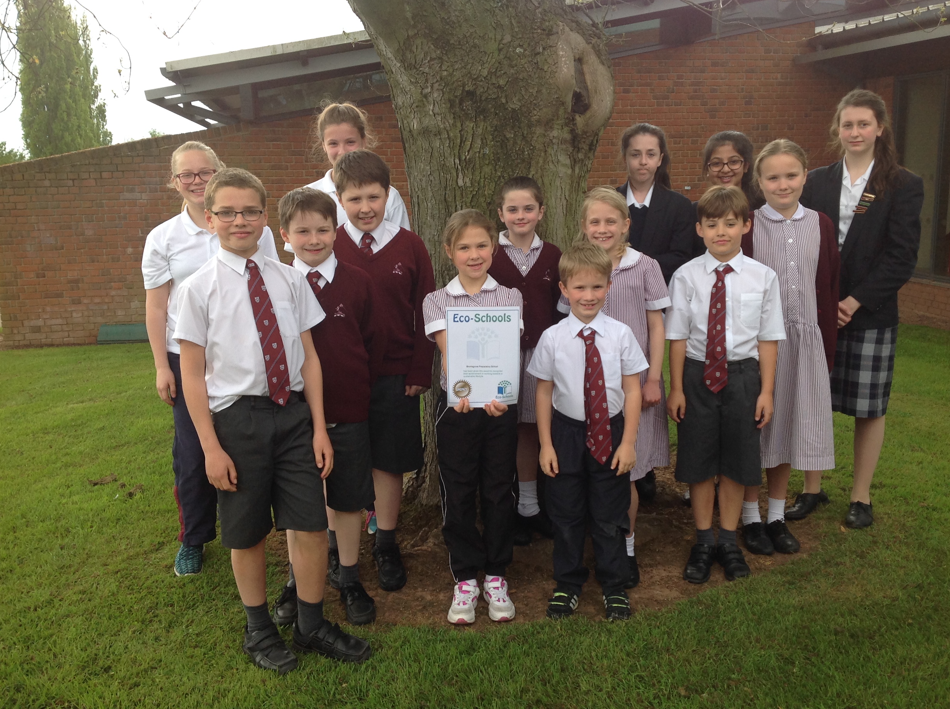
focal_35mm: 37
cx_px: 499
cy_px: 352
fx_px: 1014
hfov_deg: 50.2
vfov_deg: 38.6
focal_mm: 4.28
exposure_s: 1/438
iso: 50
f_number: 2.4
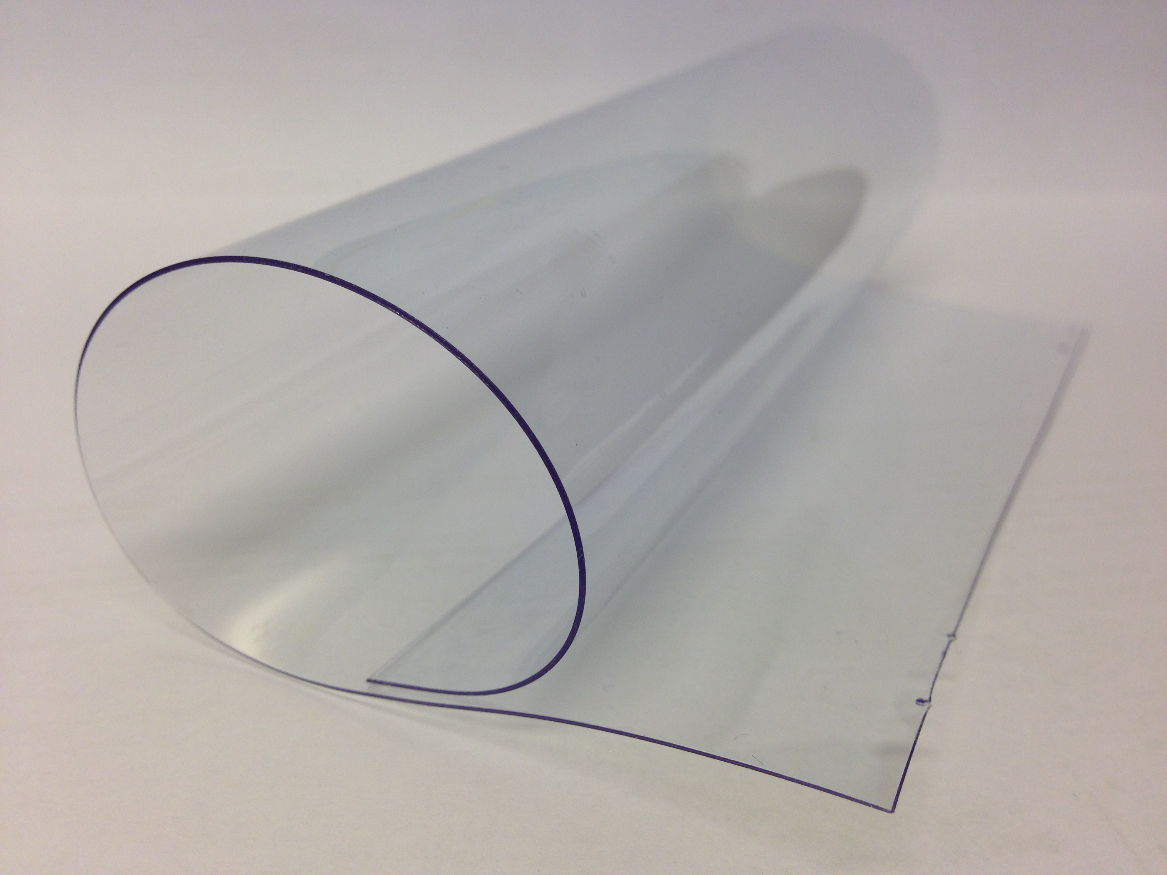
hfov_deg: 55.4
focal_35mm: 33
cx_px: 584
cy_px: 438
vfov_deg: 42.9
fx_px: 1113
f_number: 2.4
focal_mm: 4.12
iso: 50
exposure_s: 1/40
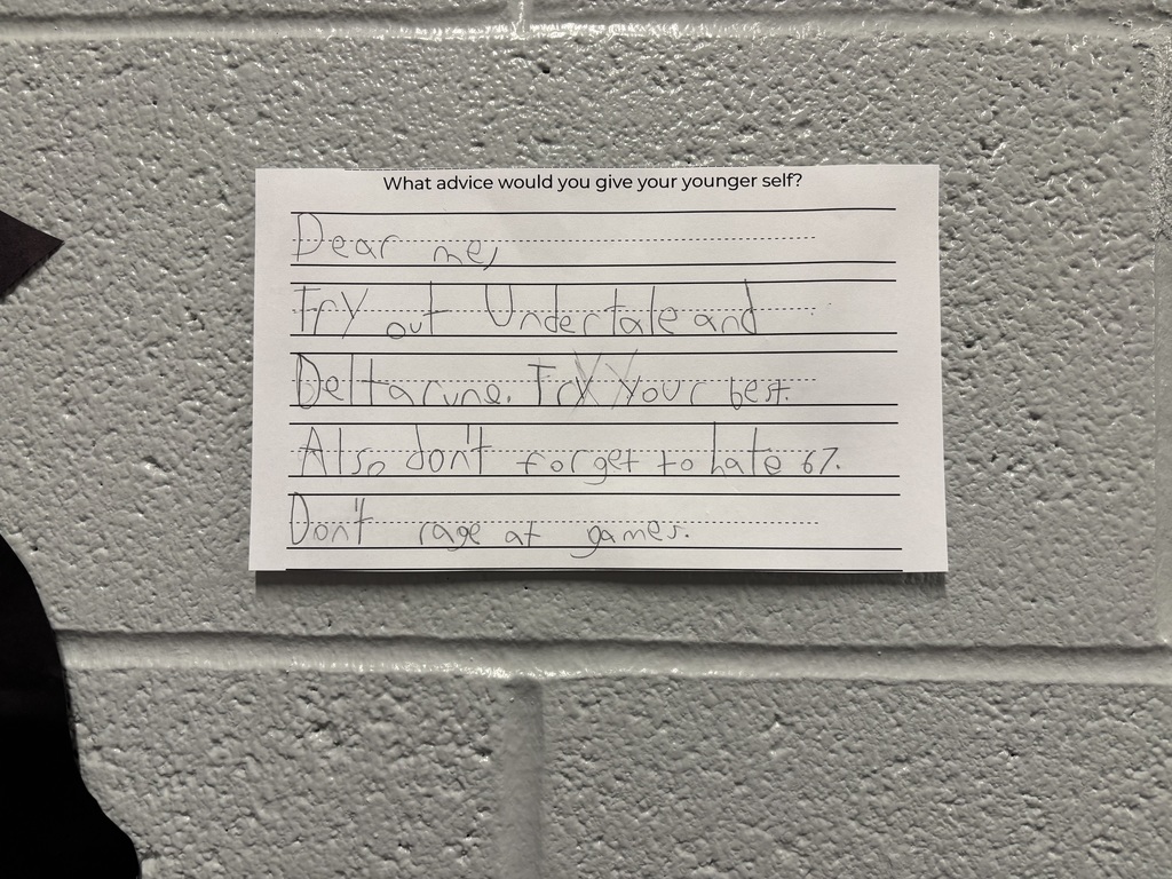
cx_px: 586
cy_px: 440
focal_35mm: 26
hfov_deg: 67.3
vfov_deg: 53.1
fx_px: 880
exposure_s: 1/60
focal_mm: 5.96
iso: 80
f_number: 1.6
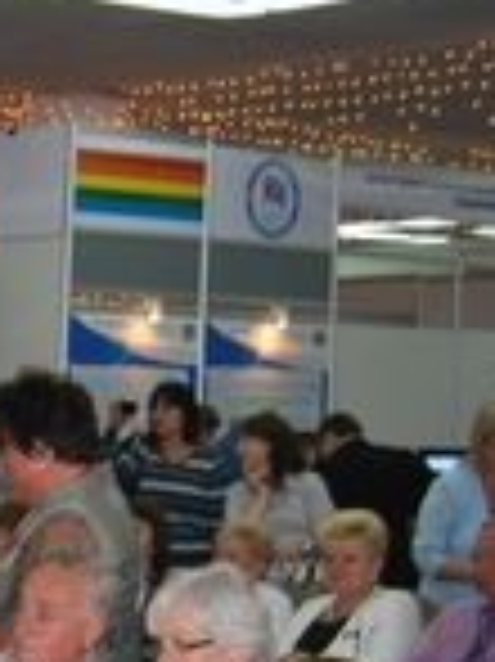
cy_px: 644
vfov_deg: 16.8
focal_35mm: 115
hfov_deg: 11.6
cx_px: -486
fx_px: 2196
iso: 200
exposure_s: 1/60
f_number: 4
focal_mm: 26
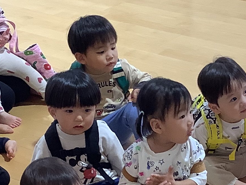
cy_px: 171
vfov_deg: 12.8
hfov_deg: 17.0
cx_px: 181
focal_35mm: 115
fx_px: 817
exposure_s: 1/60
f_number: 2.4
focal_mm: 3.3
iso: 80
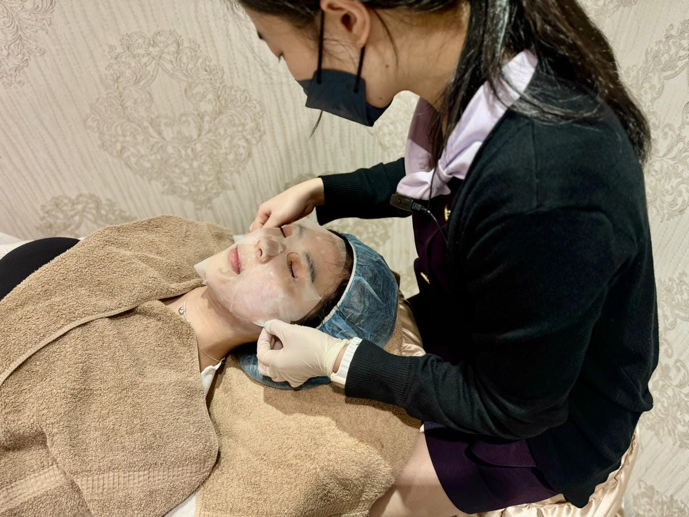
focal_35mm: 24
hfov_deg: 71.6
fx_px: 478
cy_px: 258
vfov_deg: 56.8
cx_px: 344
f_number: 1.78
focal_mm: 6.86
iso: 200
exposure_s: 1/60
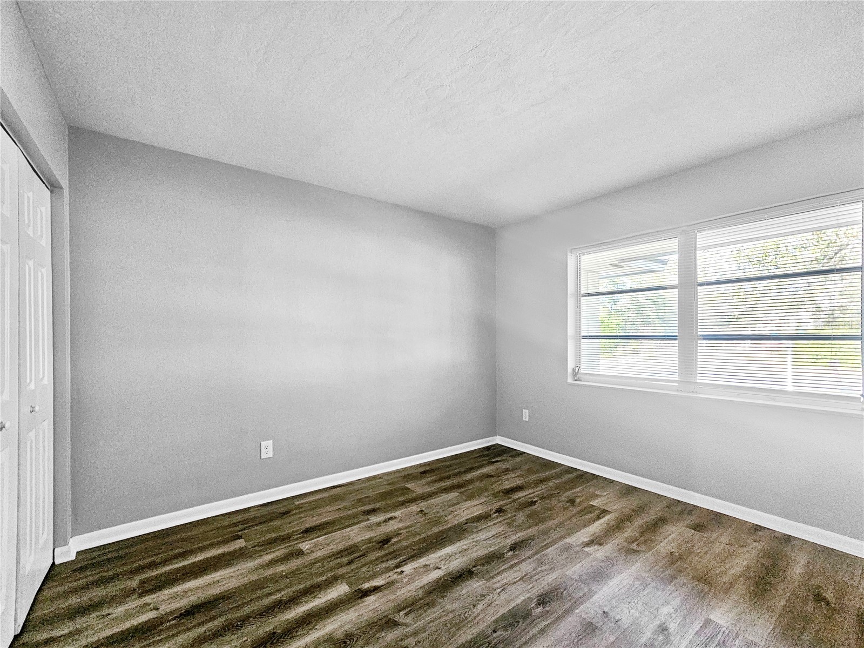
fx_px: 324
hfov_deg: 106.2
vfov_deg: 89.9
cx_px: 432
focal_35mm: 13
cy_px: 324
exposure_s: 1/75
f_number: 2.2
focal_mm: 2.2
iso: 500
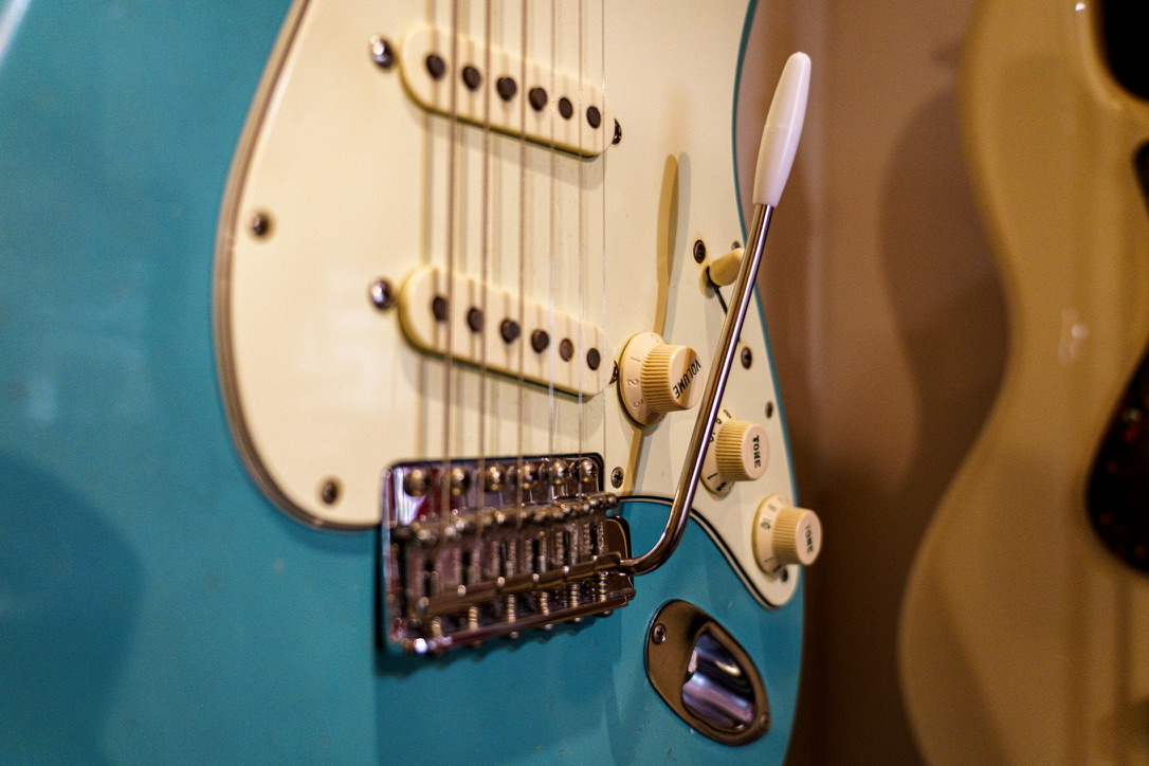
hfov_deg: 58.7
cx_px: 574
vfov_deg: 41.1
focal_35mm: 32
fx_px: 1021
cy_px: 383
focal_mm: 32
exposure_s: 1/160
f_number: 4
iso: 2500
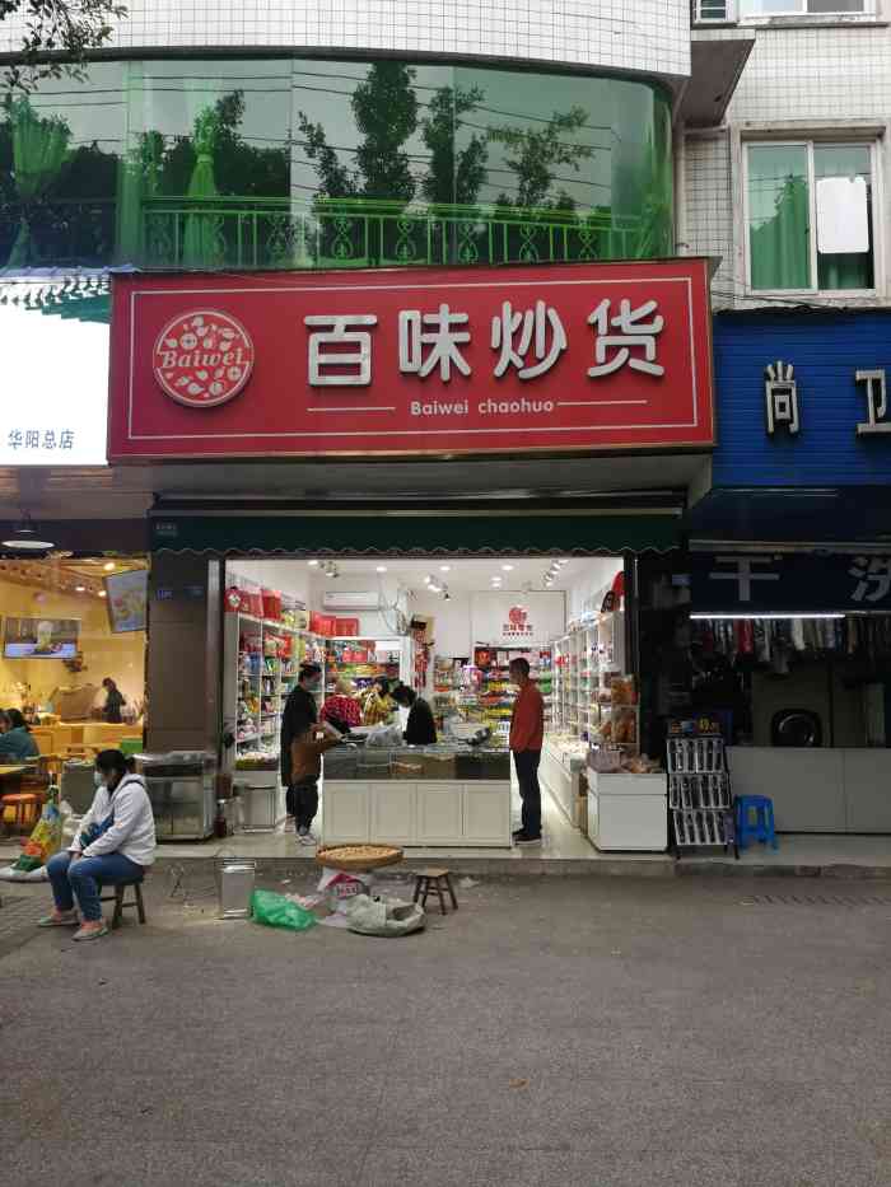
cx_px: 446
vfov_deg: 65.3
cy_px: 594
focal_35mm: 27
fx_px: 926
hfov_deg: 51.4
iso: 100
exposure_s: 1/50
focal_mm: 3.95
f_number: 2.2
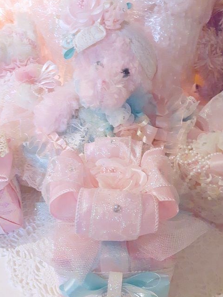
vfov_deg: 60.0
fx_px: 258
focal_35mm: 30
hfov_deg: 46.8
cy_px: 150
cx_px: 111
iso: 640
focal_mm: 3.7
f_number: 1.7
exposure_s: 1/24
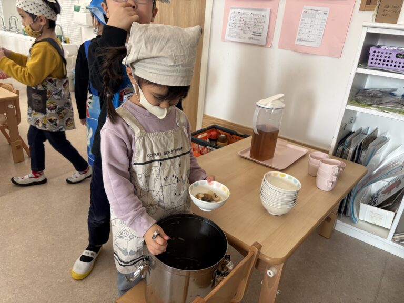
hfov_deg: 67.3
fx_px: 303
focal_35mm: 26
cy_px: 152
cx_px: 202
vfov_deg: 53.1
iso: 100
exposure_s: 1/121
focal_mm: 5.96
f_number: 1.6
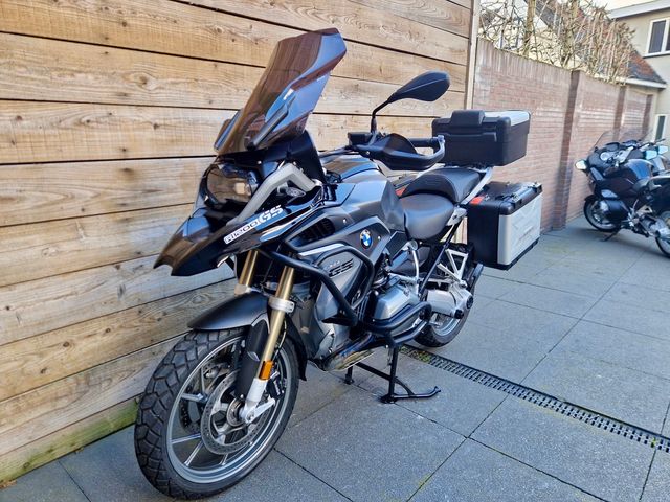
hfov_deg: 73.9
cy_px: 251
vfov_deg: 58.9
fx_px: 445
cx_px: 335
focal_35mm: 23
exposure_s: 1/180
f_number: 1.8
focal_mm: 5.4
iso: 64
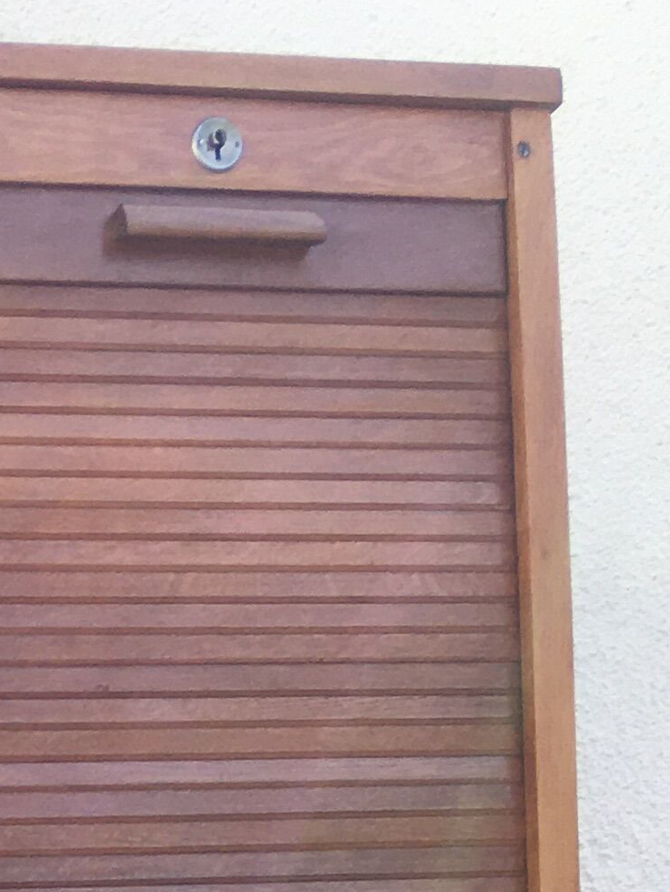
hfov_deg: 11.7
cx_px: -547
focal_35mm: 117
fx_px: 3017
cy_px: 1679
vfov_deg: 14.5
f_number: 2.2
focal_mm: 4.15
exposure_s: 1/430
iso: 25
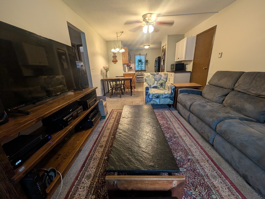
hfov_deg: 110.5
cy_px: 100
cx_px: 132
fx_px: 92
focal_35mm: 12
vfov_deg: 94.6
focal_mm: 2.02
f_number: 1.7
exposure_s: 1/24
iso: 73
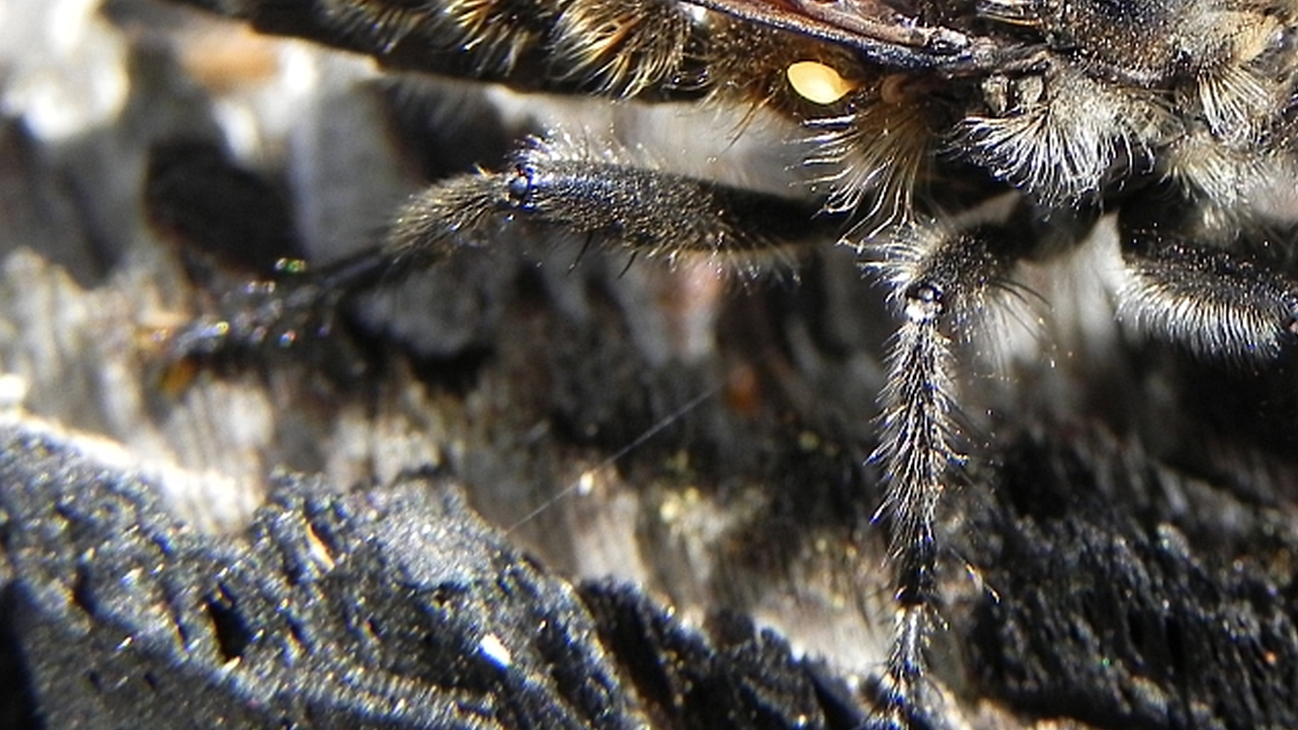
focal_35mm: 185
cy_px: 127
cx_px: 890
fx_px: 6367
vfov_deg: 6.6
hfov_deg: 11.6
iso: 160
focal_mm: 18.8
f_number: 5
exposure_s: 1/154
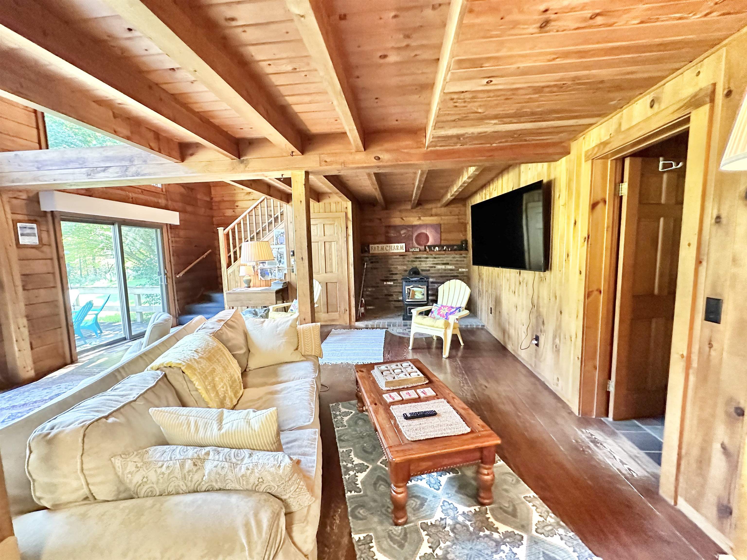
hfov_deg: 102.1
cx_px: 374
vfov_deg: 85.7
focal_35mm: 14
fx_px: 302
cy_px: 280
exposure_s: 1/60
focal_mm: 2.22
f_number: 2.2
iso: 800
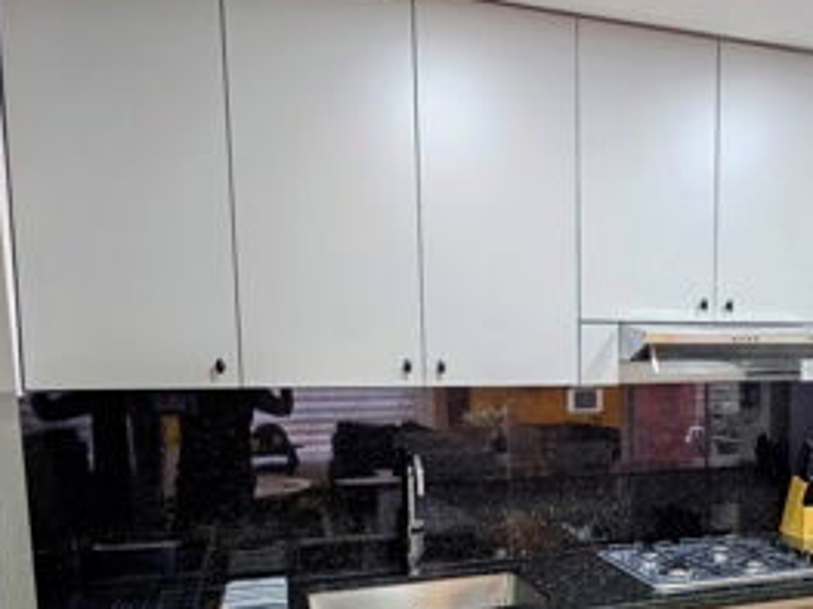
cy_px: 445
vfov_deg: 39.7
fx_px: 822
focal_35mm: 35
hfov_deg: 50.6
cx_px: 606
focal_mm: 6.3
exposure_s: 1/120
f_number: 1.7
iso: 500
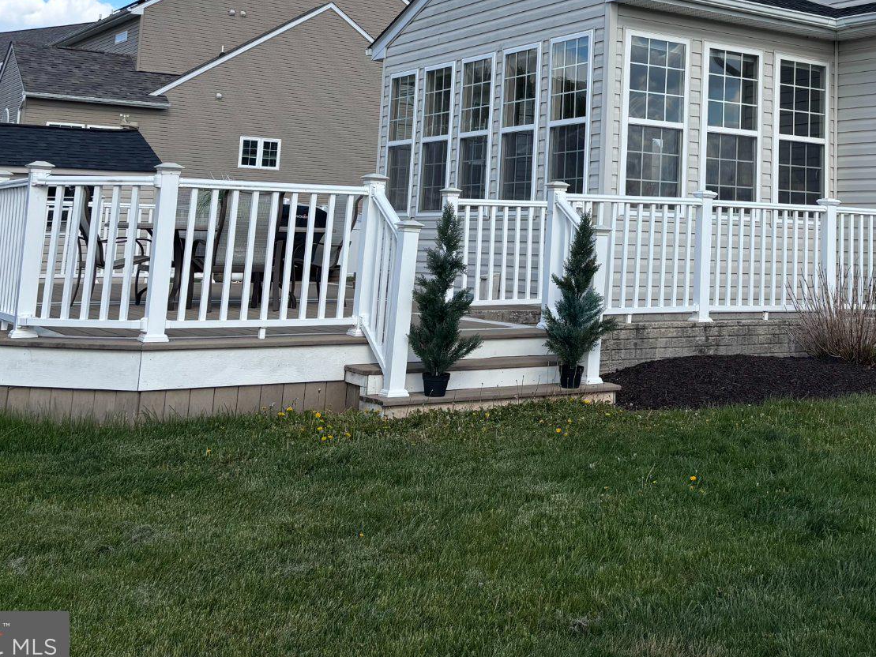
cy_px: 69
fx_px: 1215
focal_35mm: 48
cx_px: 681
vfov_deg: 29.1
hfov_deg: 38.4
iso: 50
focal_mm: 5.96
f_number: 1.6
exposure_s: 1/2857
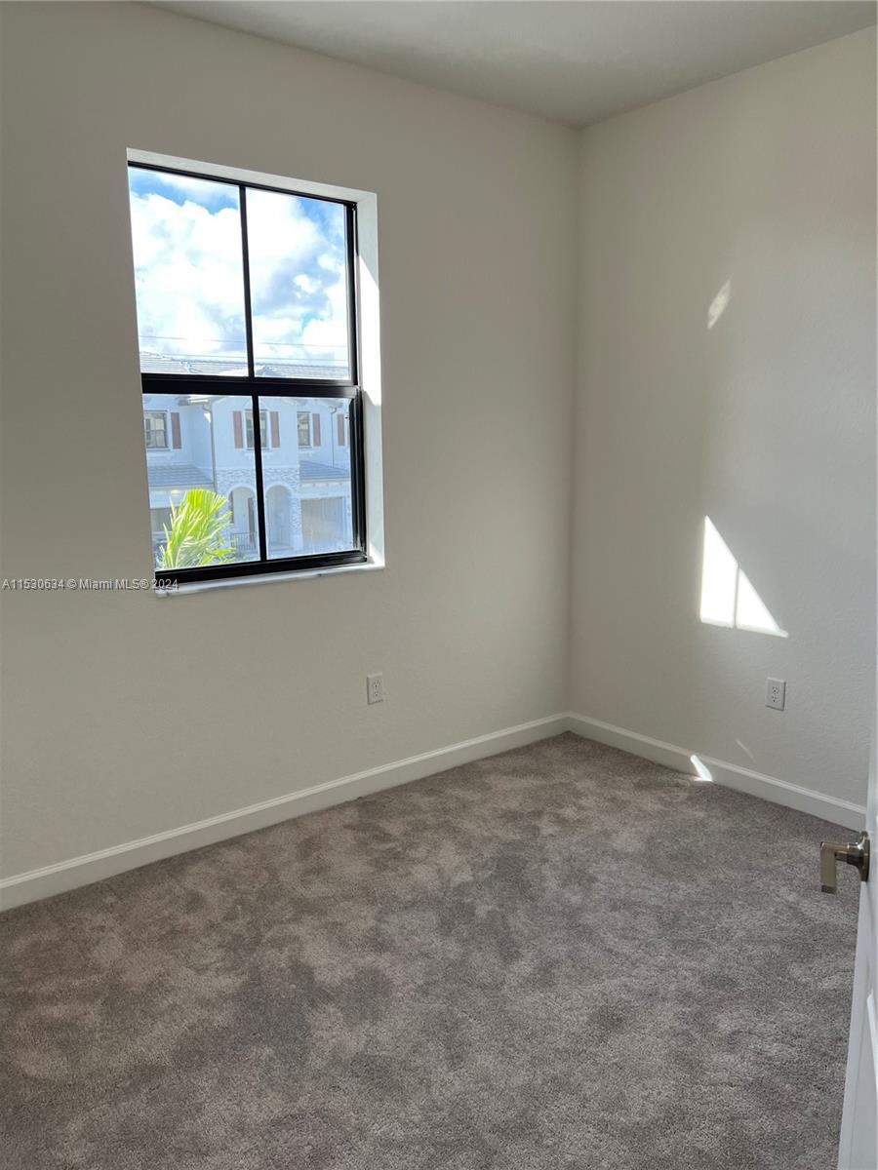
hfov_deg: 53.1
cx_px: 439
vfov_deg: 67.3
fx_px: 879
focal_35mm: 26
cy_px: 585
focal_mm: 5.7
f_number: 1.5
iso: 40
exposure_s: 1/210
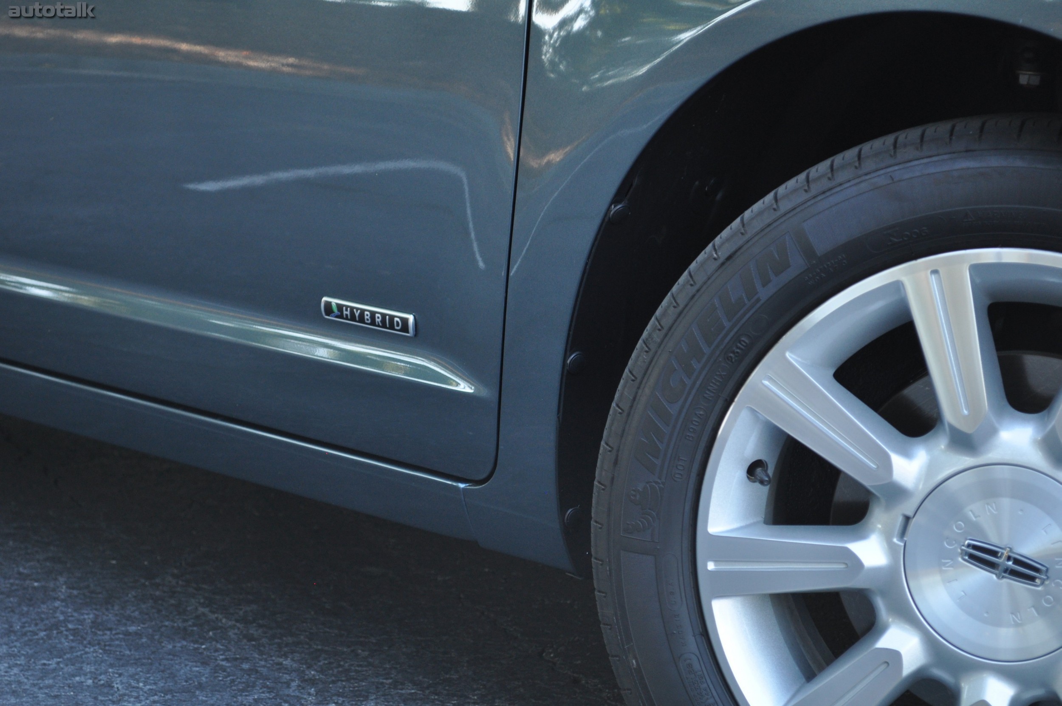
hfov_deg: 24.6
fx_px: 2431
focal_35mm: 82
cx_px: 531
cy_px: 353
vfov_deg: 16.5
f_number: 5.6
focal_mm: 55
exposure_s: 1/60
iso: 500
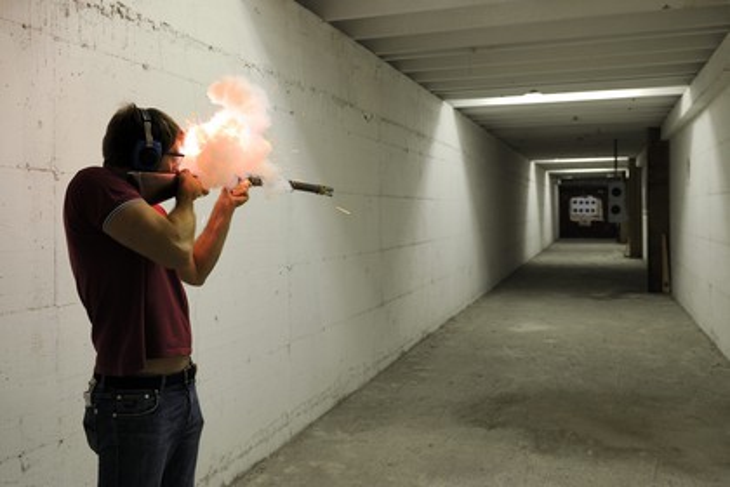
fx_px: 588
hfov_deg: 63.7
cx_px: 365
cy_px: 244
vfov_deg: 45.0
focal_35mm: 29
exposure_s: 1/60
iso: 800
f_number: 4.5
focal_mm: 29
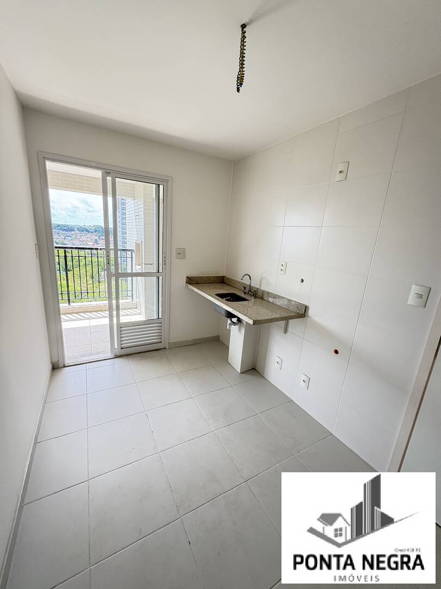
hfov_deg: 85.7
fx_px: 238
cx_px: 220
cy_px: 294
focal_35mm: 14
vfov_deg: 102.1
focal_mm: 2.22
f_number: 2.2
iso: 100
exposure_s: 1/134
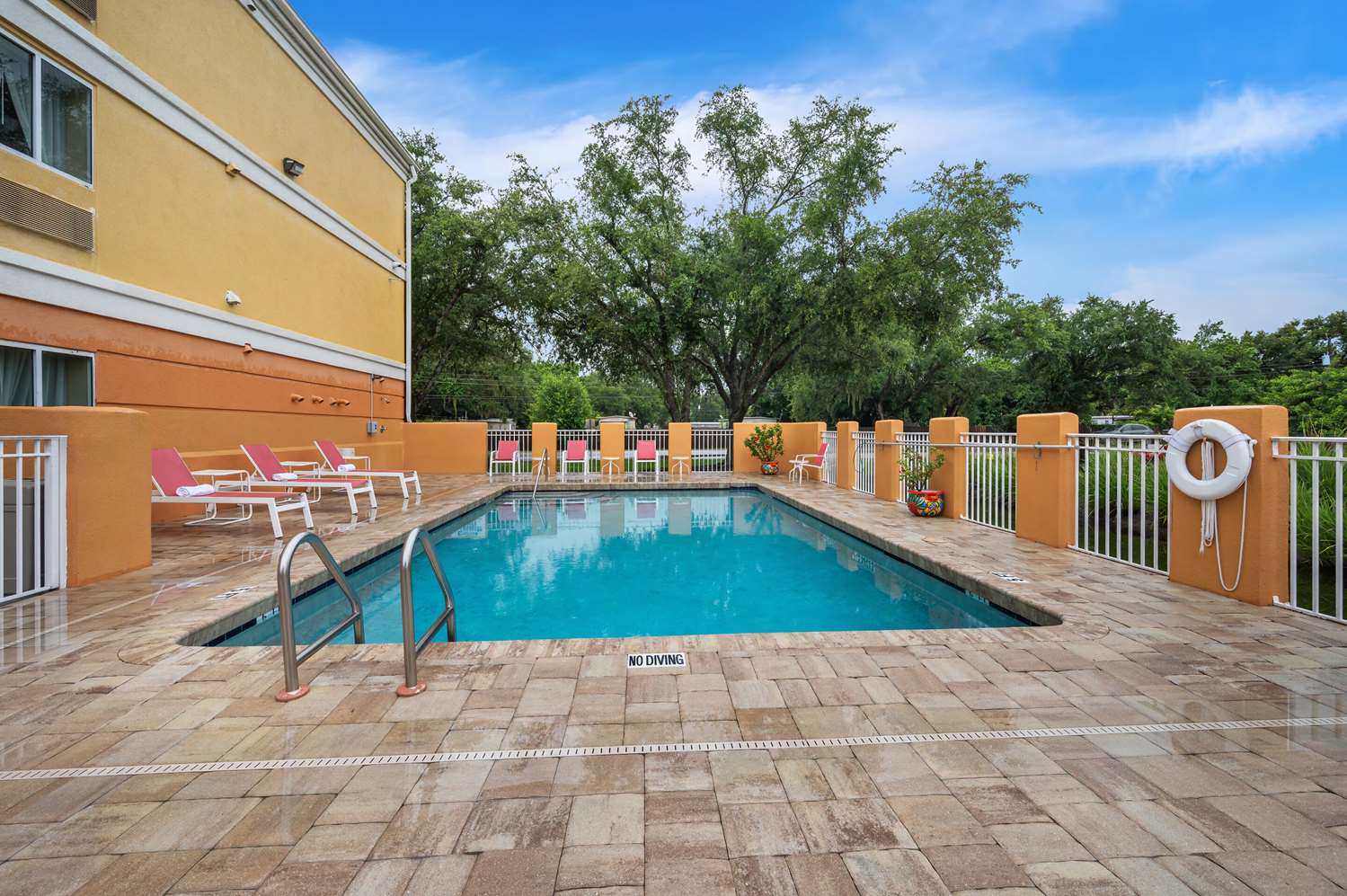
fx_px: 523
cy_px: 448
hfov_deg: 104.3
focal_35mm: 14
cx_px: 674
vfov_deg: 81.1
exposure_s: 1/100
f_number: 8
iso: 320
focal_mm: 14
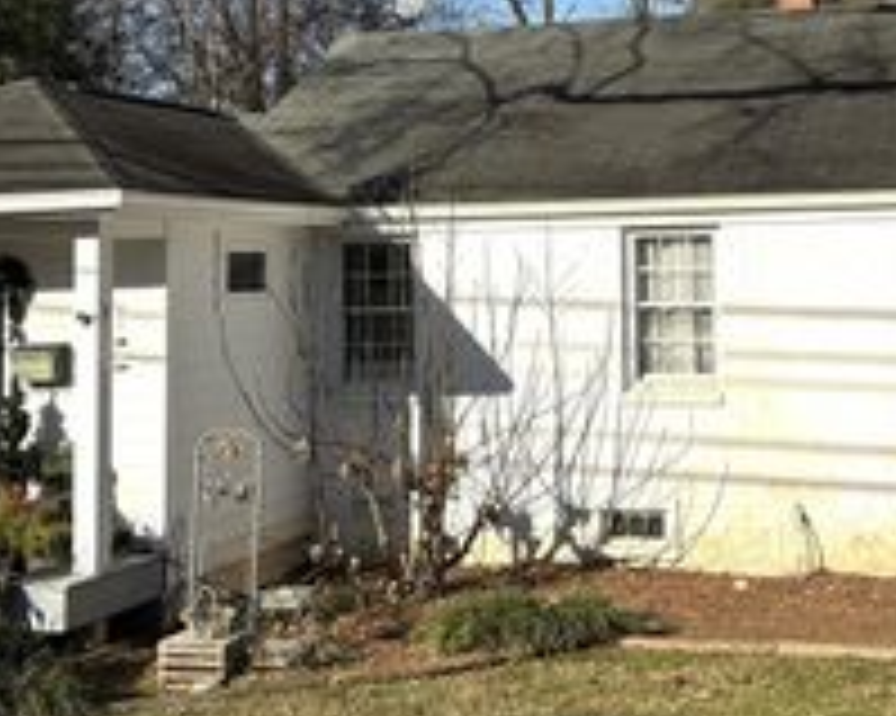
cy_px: 155
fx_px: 1564
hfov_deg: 31.4
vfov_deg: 25.4
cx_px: 671
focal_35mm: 59
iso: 80
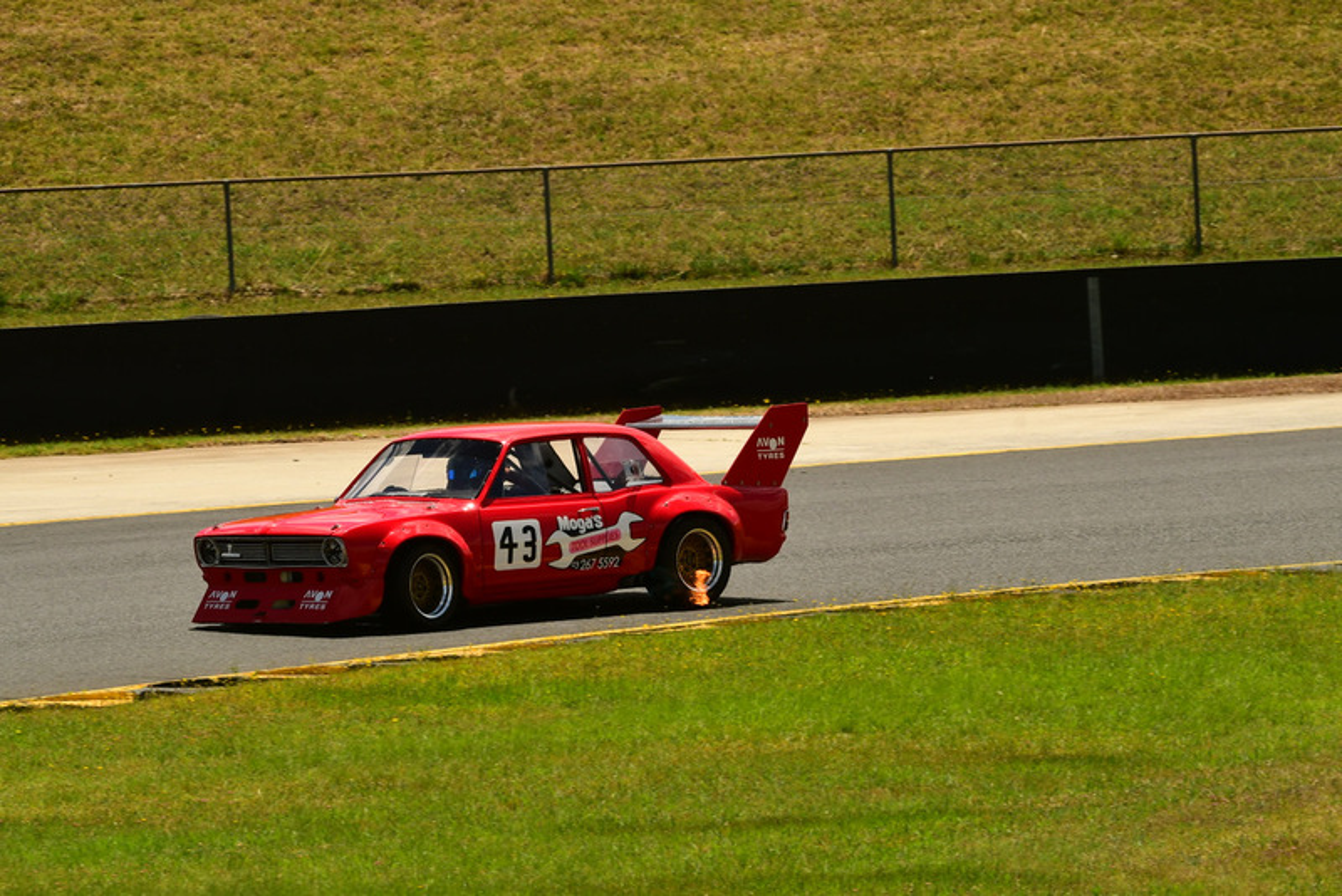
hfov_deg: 5.5
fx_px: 13983
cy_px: 448
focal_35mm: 375
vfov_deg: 3.7
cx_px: 671
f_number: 11
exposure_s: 1/640
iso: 320
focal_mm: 250
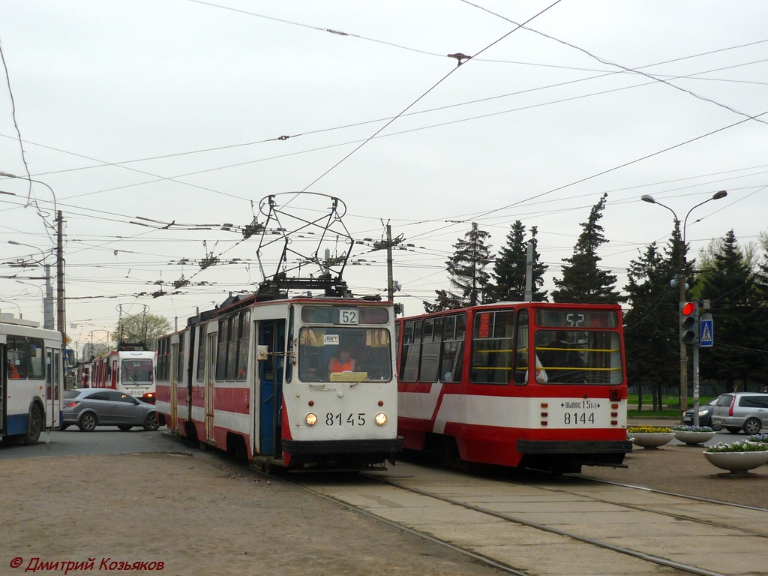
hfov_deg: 40.4
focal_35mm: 47
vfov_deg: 30.9
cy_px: 288
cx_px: 384
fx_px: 1043
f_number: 3.1
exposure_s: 1/320
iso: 100
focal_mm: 7.8
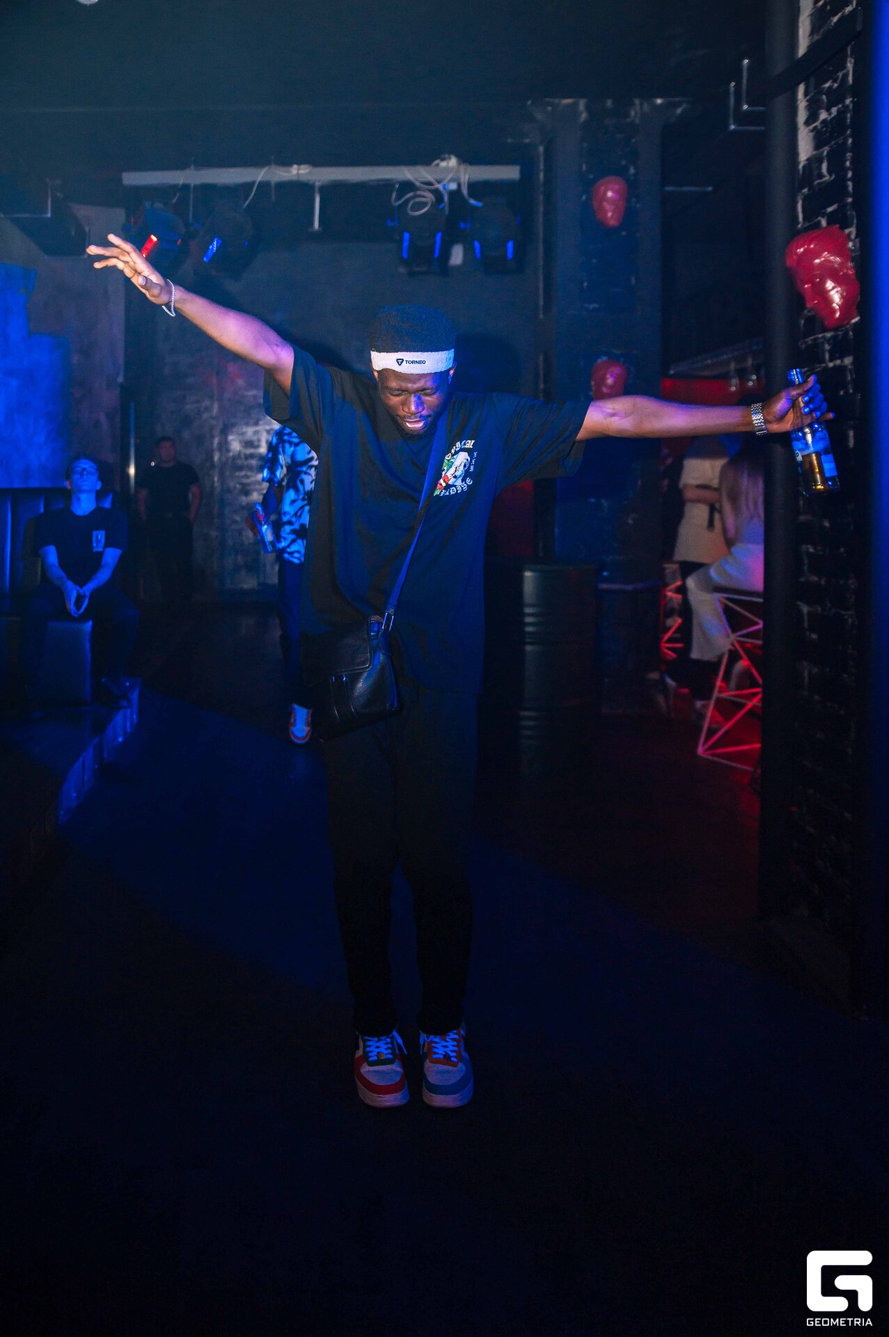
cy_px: 668
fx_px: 1076
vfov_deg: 63.7
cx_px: 444
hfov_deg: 44.9
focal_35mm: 29
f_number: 2.8
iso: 640
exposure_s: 1/125
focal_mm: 29
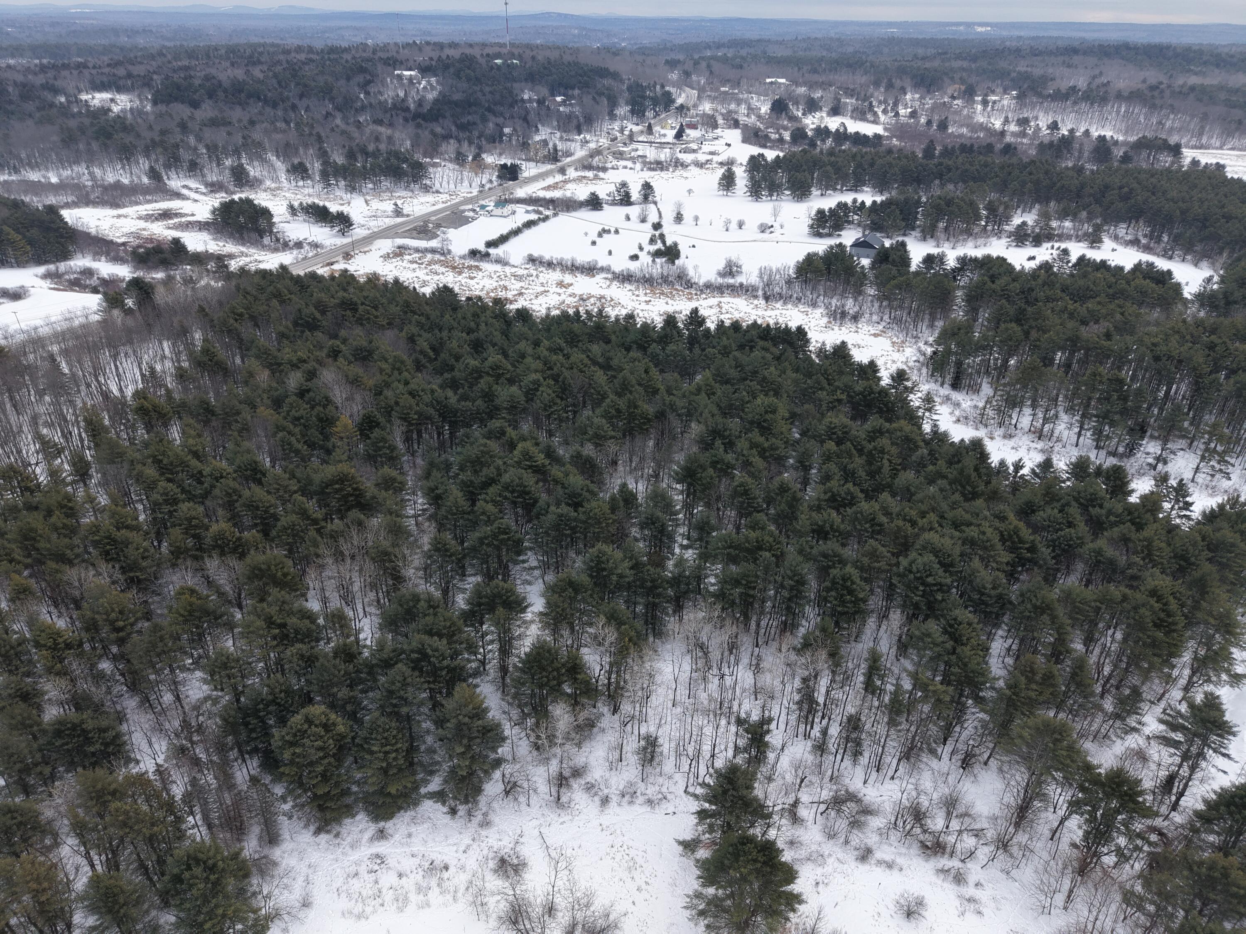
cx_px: 623
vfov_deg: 56.8
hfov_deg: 71.6
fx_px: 864
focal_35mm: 24
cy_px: 467
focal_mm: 8.67
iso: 190
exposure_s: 1/2000
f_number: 1.8
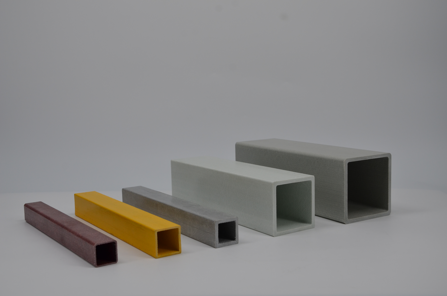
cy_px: 148
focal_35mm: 48
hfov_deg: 41.2
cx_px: 224
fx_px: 595
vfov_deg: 28.0
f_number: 8
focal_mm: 32
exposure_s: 1/250
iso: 400
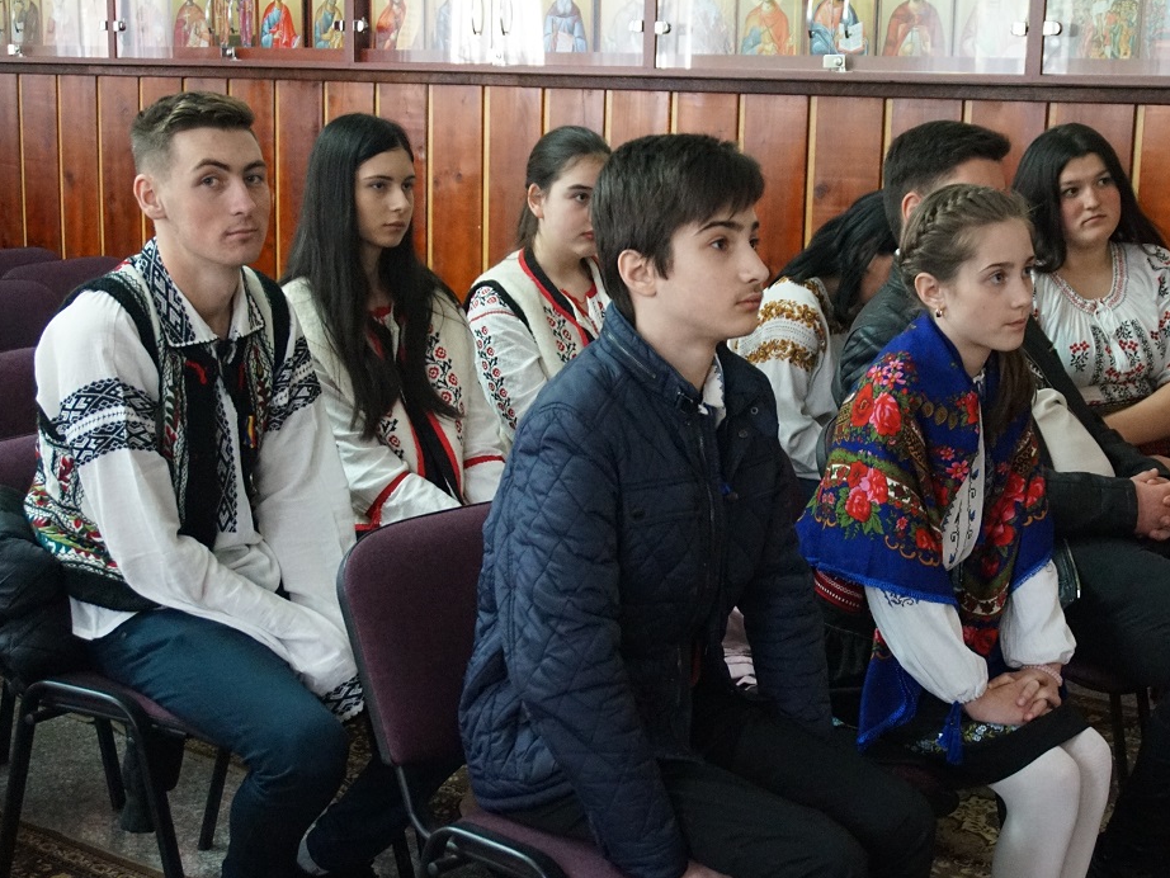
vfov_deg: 28.7
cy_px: 501
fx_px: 1712
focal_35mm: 51
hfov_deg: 37.6
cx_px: 716
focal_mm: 27
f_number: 4.5
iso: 3200
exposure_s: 1/25
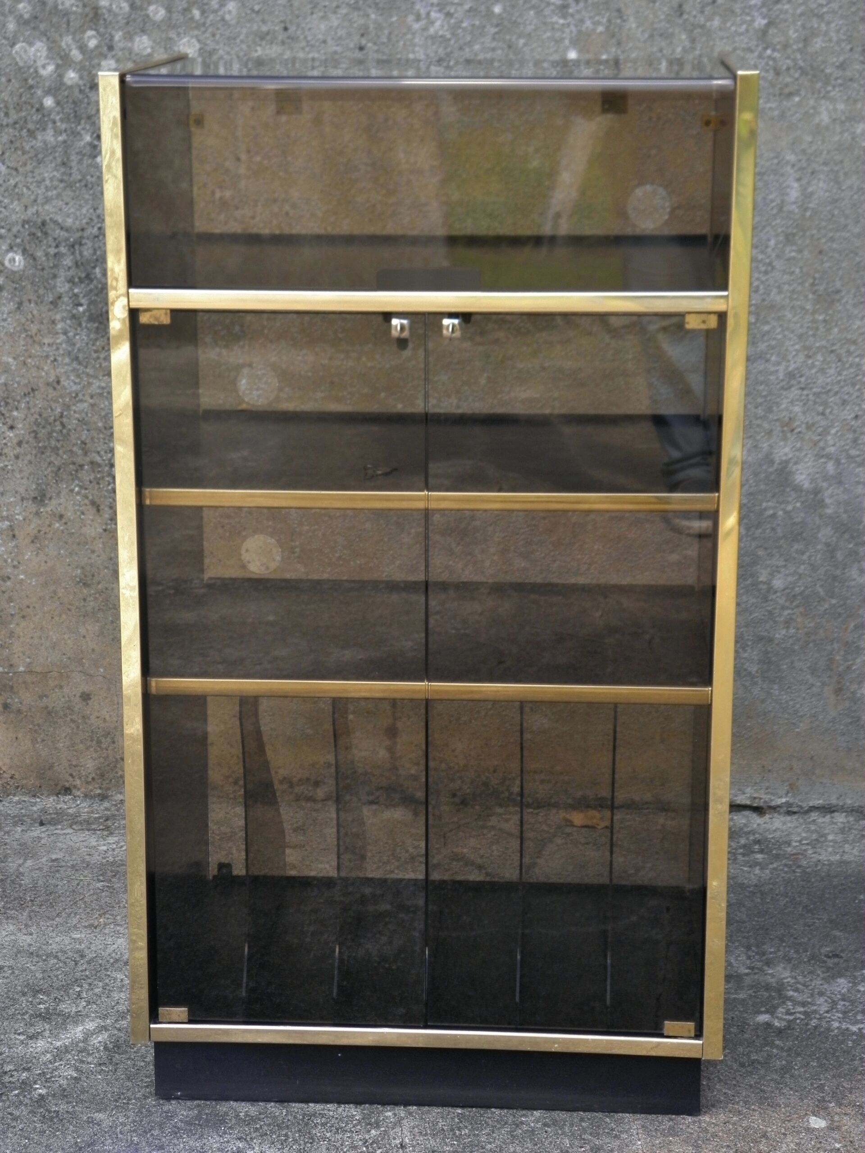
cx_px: 432
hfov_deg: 21.6
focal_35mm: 68
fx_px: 2266
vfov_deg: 28.6
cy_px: 576
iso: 125
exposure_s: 1/50
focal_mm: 12.2
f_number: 4.3
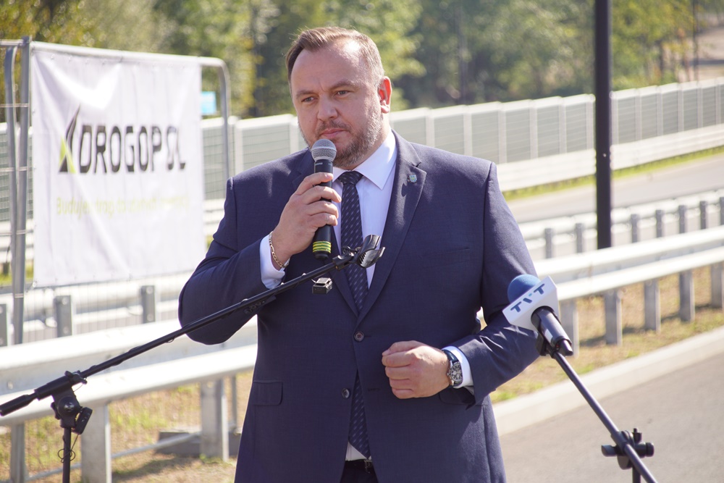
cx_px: 362
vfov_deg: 6.8
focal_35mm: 202
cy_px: 242
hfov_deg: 10.2
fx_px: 4073
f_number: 5.6
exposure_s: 1/250
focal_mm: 135
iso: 200
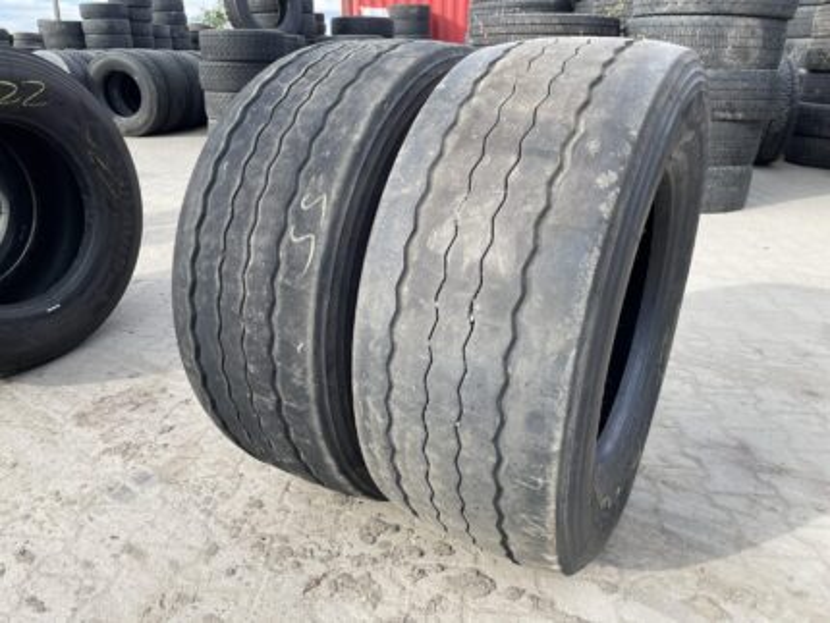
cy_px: 312
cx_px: 415
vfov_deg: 53.1
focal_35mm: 26
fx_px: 624
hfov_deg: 67.3
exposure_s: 1/615
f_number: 1.6
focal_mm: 4.2
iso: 32
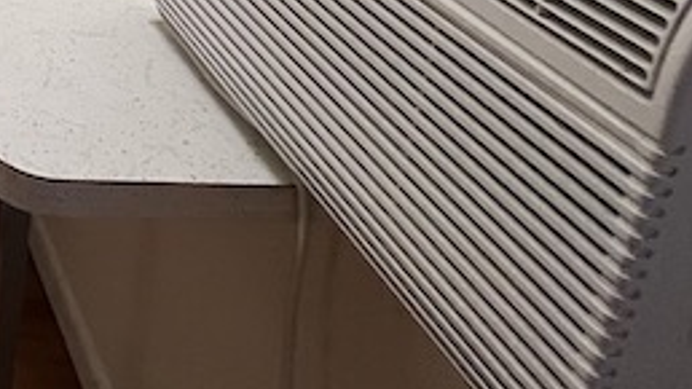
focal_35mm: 44
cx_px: -204
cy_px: -351
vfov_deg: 19.0
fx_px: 807
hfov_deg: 33.8
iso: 400
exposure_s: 1/60
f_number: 1.8
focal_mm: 1.57
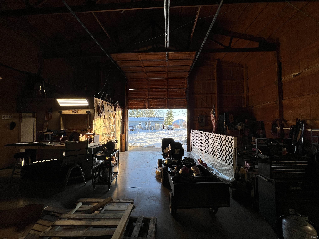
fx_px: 120
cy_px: 120
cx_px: 160
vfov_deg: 89.9
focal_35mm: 13
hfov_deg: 106.2
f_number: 1.8
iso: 32
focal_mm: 1.57
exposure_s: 1/207
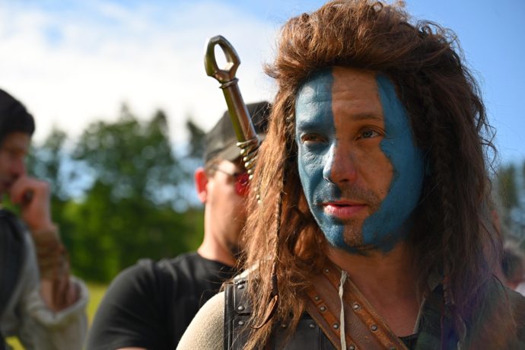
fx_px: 948
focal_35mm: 65
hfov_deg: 31.0
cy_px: 175
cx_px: 262
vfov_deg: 20.9
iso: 250
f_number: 4
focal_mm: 65
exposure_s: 1/1600
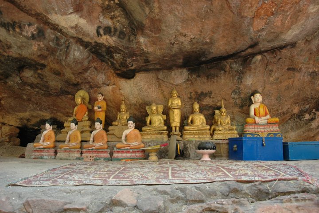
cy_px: 106
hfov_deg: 57.2
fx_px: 292
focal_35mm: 33
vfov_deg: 40.0
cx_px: 160
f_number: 4
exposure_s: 1/60
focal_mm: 22
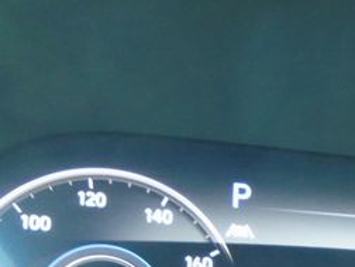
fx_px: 677
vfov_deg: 21.0
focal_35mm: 66
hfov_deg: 28.0
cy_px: 308
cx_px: 338
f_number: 3.2
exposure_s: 1/15
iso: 400
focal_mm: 4.6
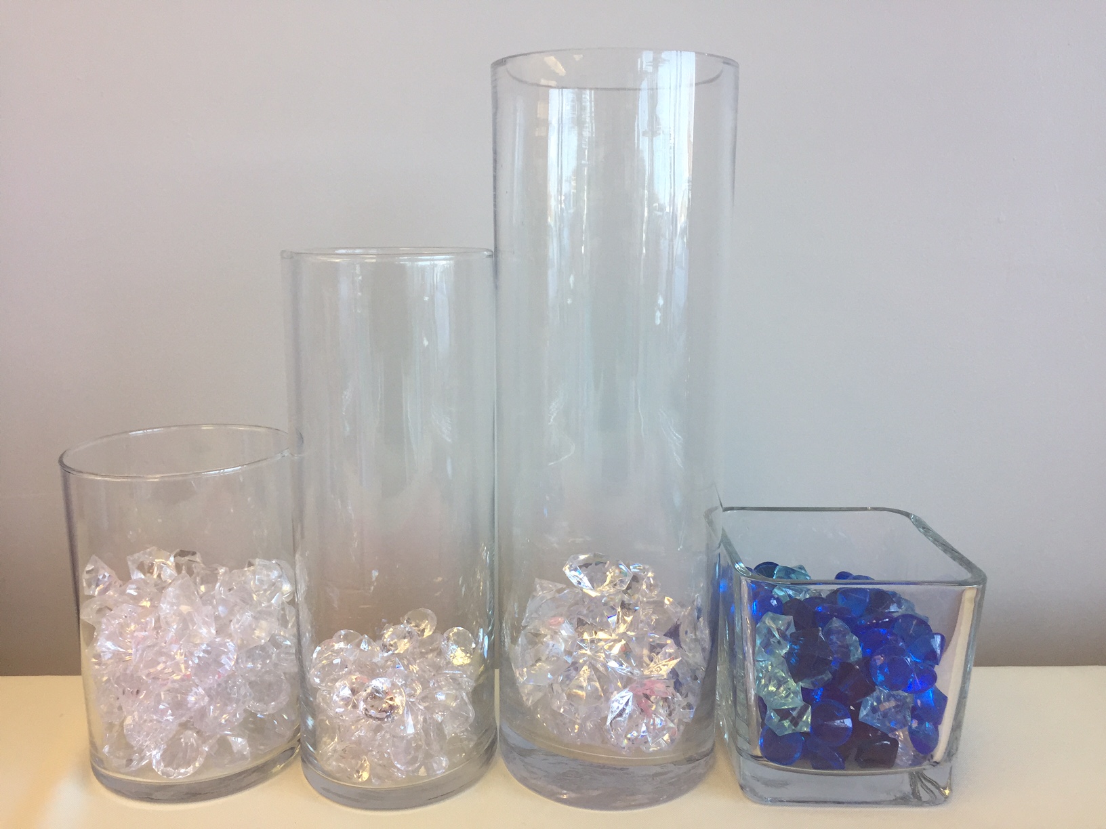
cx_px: 553
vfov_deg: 48.2
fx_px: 927
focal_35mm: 29
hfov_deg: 61.7
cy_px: 414
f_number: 2.2
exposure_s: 1/120
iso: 50
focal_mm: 4.15
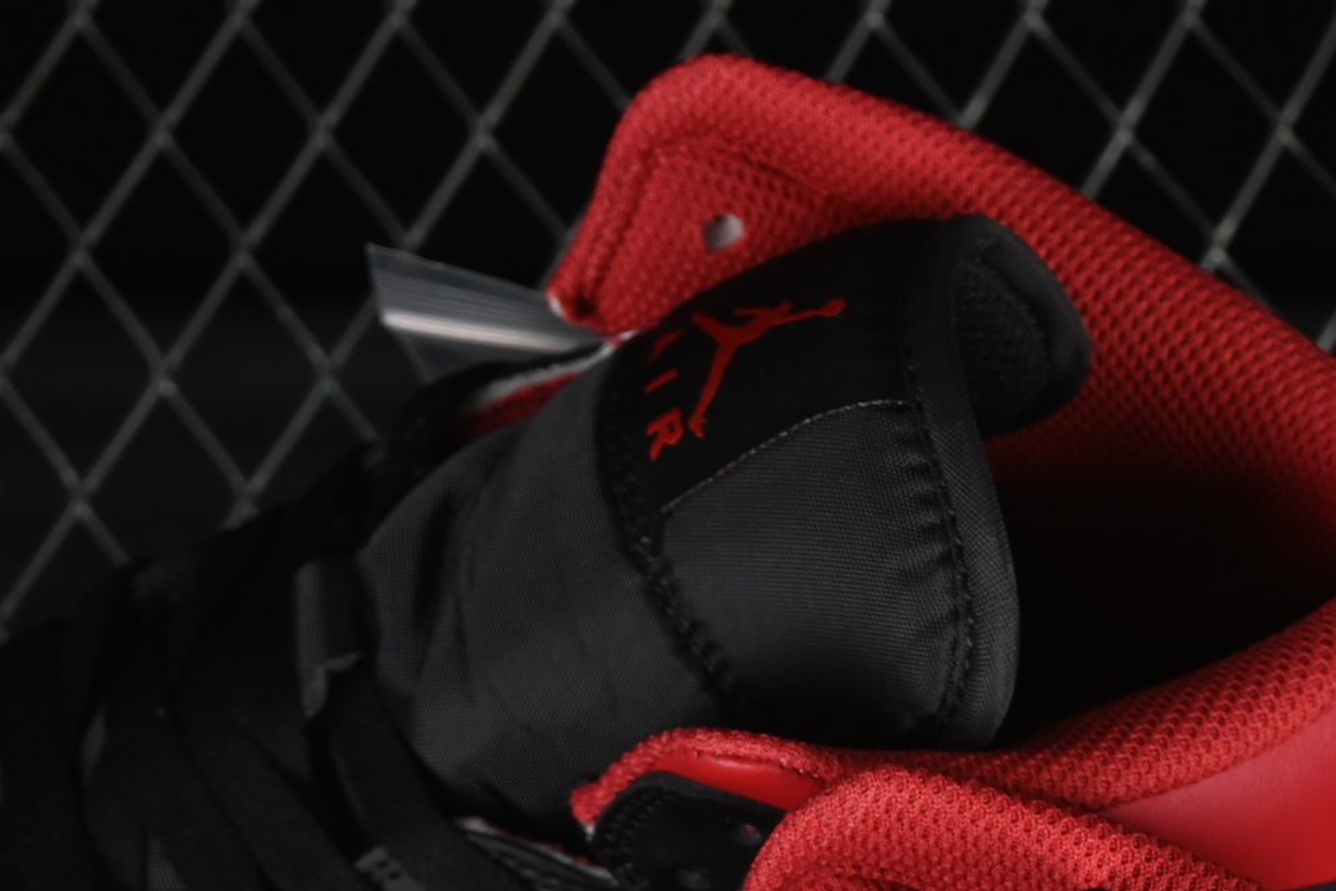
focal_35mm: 210
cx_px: 366
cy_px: 1173
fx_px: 7794
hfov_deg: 9.8
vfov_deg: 6.5
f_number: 6.3
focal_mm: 50
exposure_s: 1/50
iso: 160
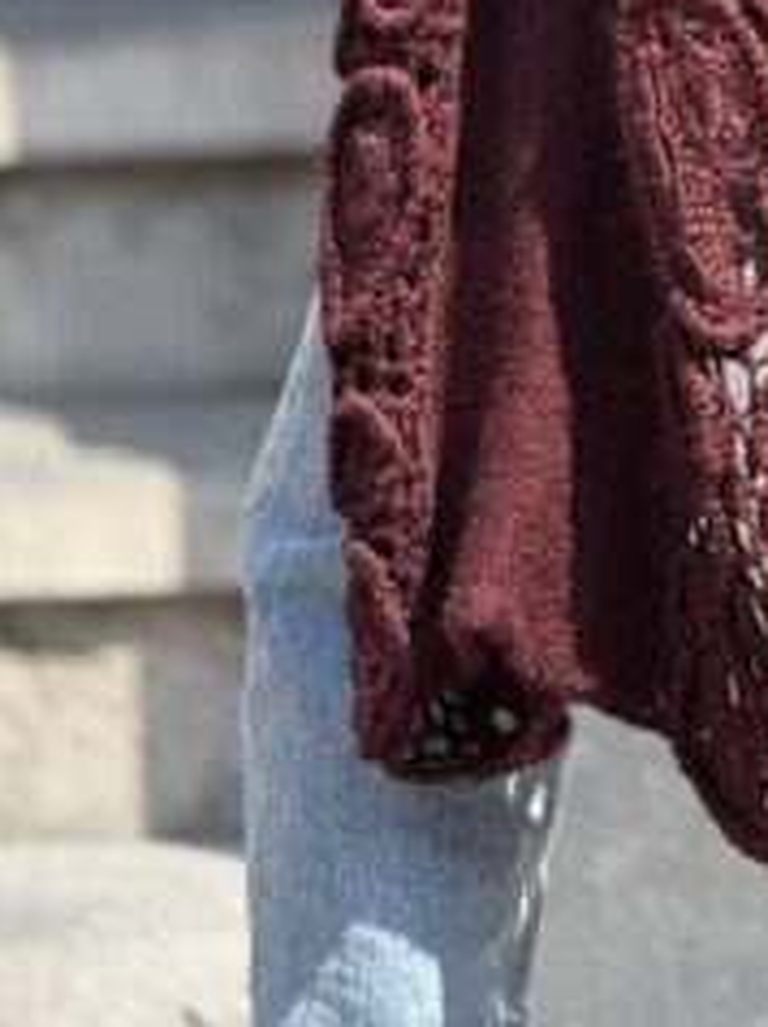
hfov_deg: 3.7
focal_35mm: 404
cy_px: -621
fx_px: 11973
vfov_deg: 4.9
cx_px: 945
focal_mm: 15.66
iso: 64
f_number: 2.8
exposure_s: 1/431
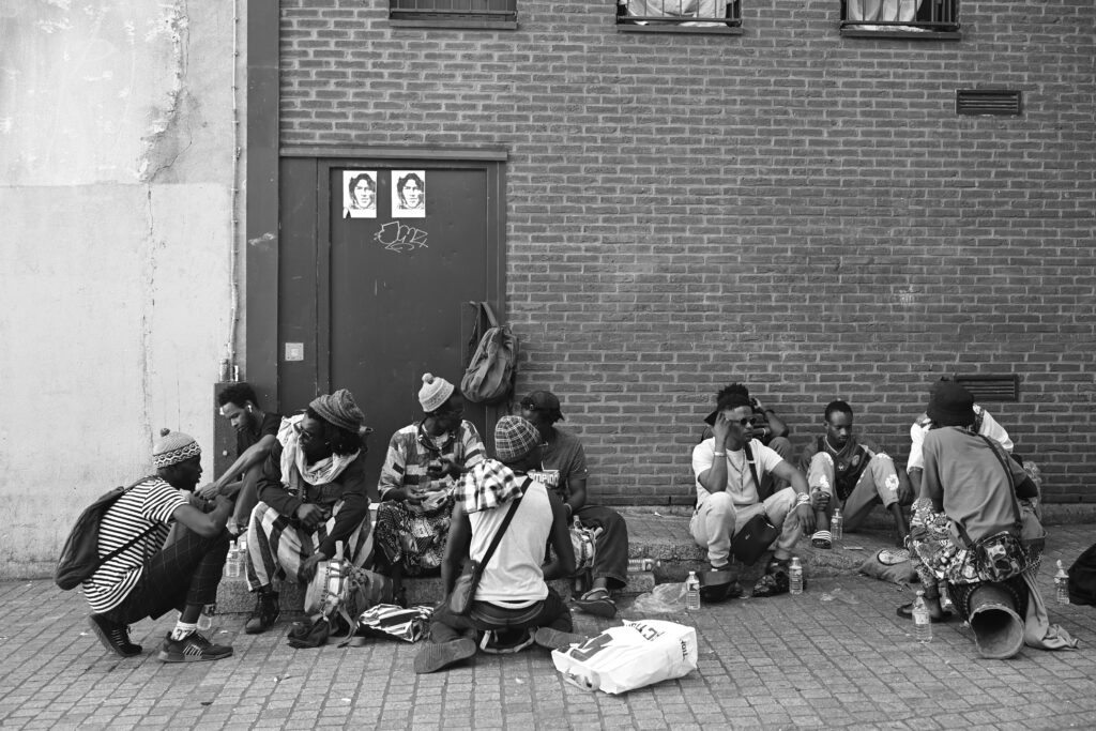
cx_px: 548
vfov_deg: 33.4
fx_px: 1218
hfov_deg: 48.5
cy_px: 366
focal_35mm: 40
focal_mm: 40
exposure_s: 1/80
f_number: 4.5
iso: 200
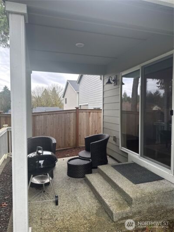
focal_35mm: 24
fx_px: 161
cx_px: 87
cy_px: 116
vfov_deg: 71.6
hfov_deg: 56.8
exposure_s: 1/328
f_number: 1.78
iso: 80
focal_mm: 6.76
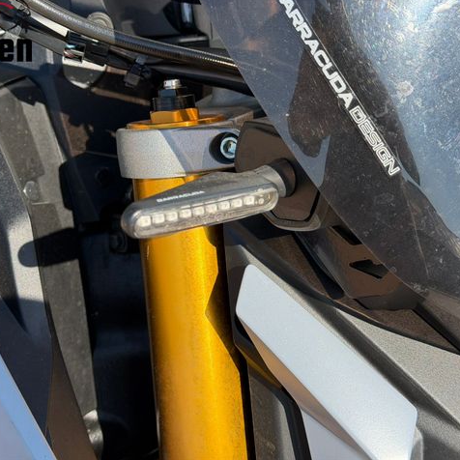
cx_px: 217
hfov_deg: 30.0
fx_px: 857
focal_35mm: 57
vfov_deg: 30.0
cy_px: 229
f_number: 1.78
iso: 100
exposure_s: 1/2976
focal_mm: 6.76
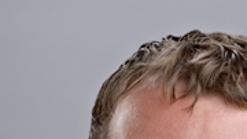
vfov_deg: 3.6
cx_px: 200
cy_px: 297
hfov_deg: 6.5
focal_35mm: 333
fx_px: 2182
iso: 100
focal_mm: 85
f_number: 13
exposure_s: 1/200
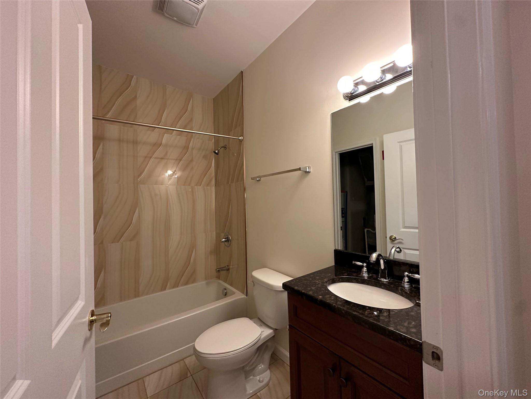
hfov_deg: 102.1
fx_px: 215
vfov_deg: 85.7
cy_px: 200
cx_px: 266
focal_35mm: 14
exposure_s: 1/120
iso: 320
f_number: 2.2
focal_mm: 2.22
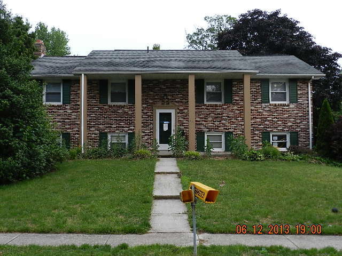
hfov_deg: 49.0
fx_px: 375
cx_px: 171
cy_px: 128
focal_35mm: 38
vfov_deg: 37.7
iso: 160
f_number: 4
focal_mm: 6.7
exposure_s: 1/50
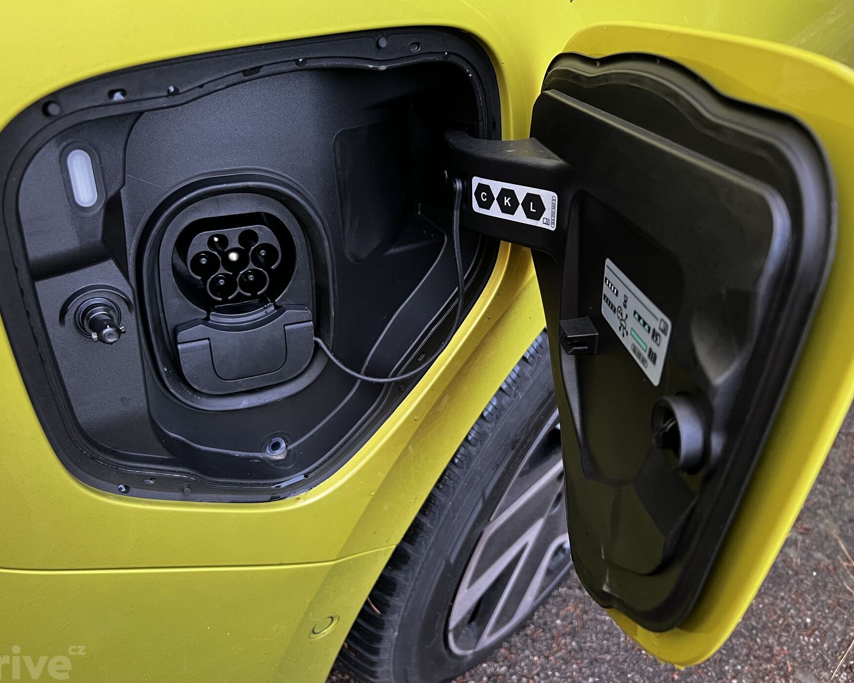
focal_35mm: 28
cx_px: 414
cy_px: 341
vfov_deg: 51.5
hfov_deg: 62.2
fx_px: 708
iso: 500
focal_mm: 5.7
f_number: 1.5
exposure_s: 1/60
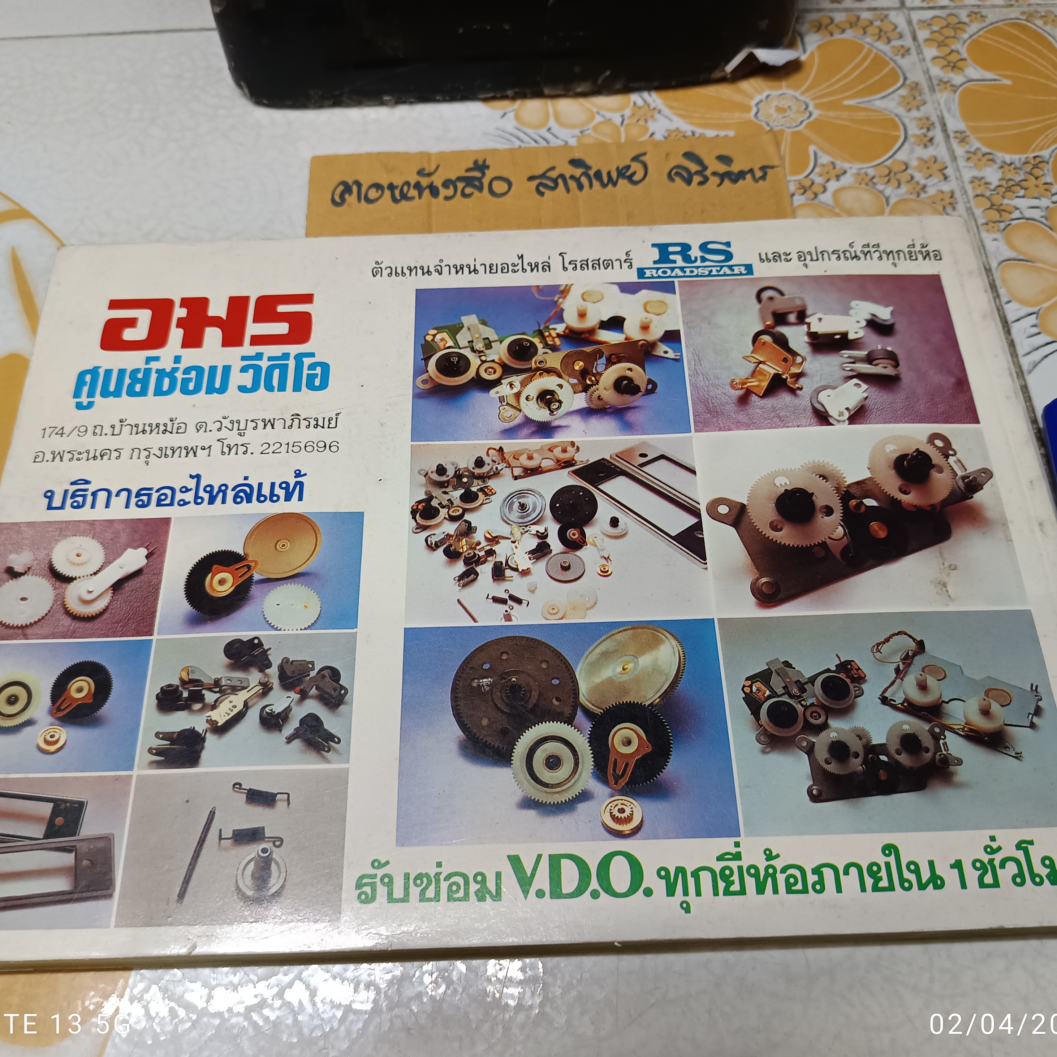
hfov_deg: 55.6
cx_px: 529
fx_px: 1002
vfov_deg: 55.6
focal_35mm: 29
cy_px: 538
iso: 950
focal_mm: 5.31
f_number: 1.7
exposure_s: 1/33.3
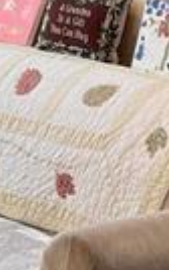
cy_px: -38
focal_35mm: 211
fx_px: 1552
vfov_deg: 9.8
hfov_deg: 6.1
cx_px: -137
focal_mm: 4.2
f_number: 1.6
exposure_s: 1/130
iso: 32
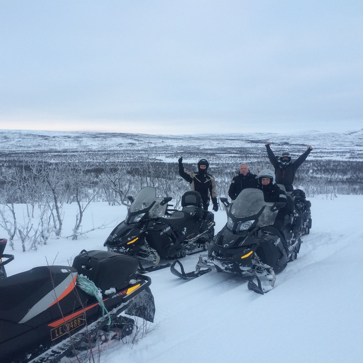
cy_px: 182
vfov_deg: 47.2
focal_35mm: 35
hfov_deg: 47.1
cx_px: 157
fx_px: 415
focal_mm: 4.15
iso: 32
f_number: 2.2
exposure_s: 1/191
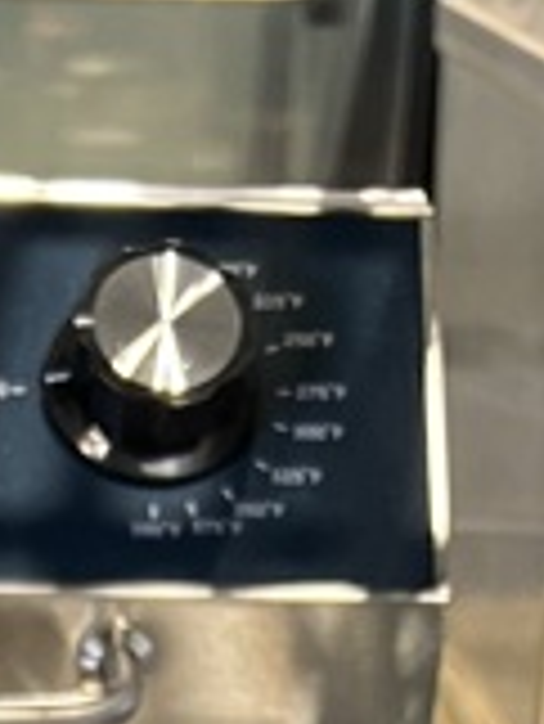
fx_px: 2741
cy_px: 1671
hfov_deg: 11.1
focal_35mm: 131
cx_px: -90
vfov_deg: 12.3
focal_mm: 5.7
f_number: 1.5
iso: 160
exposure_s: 1/60
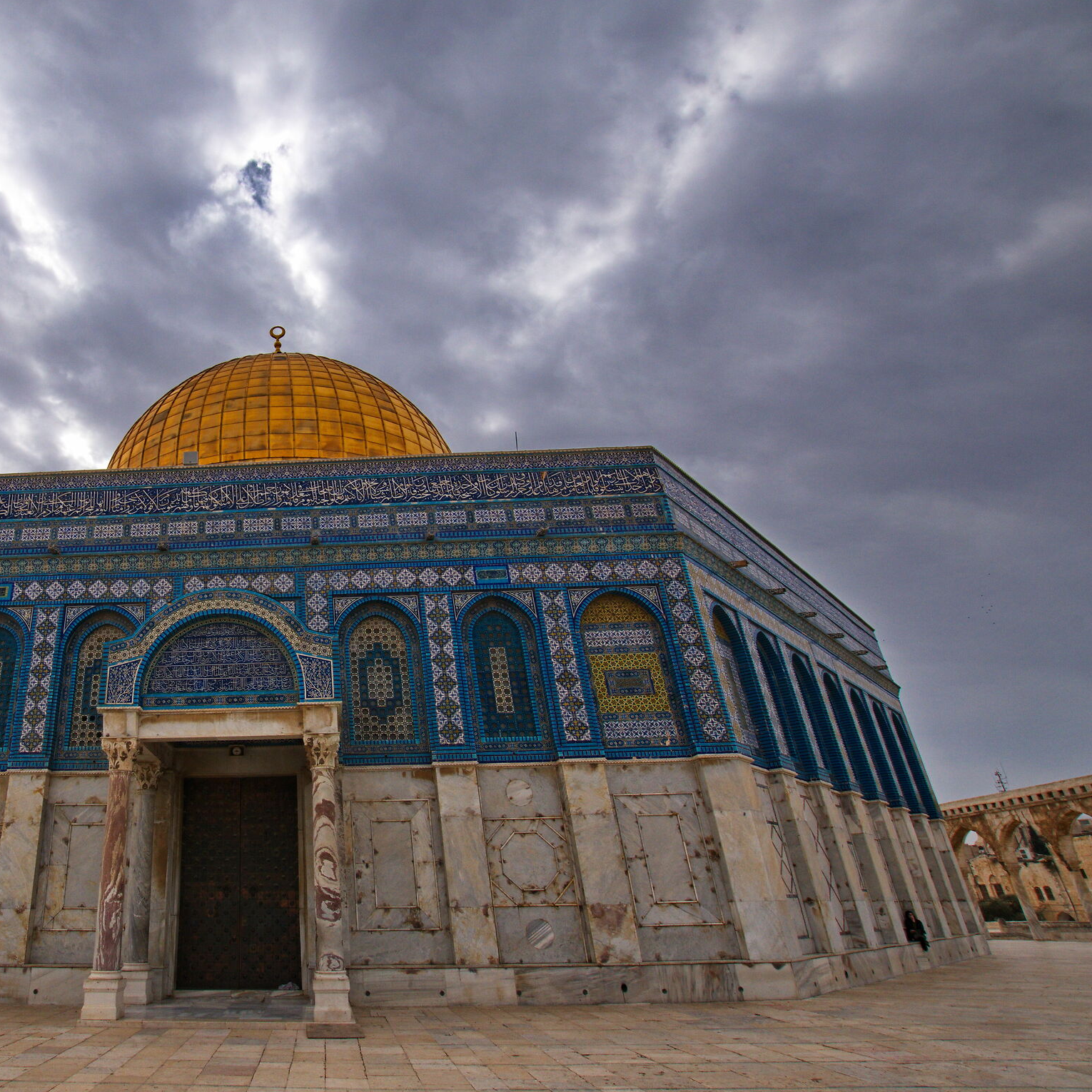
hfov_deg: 69.4
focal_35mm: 20
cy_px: 538
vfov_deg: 74.8
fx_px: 714
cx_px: 259
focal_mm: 10
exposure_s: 1/320
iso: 200
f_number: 11
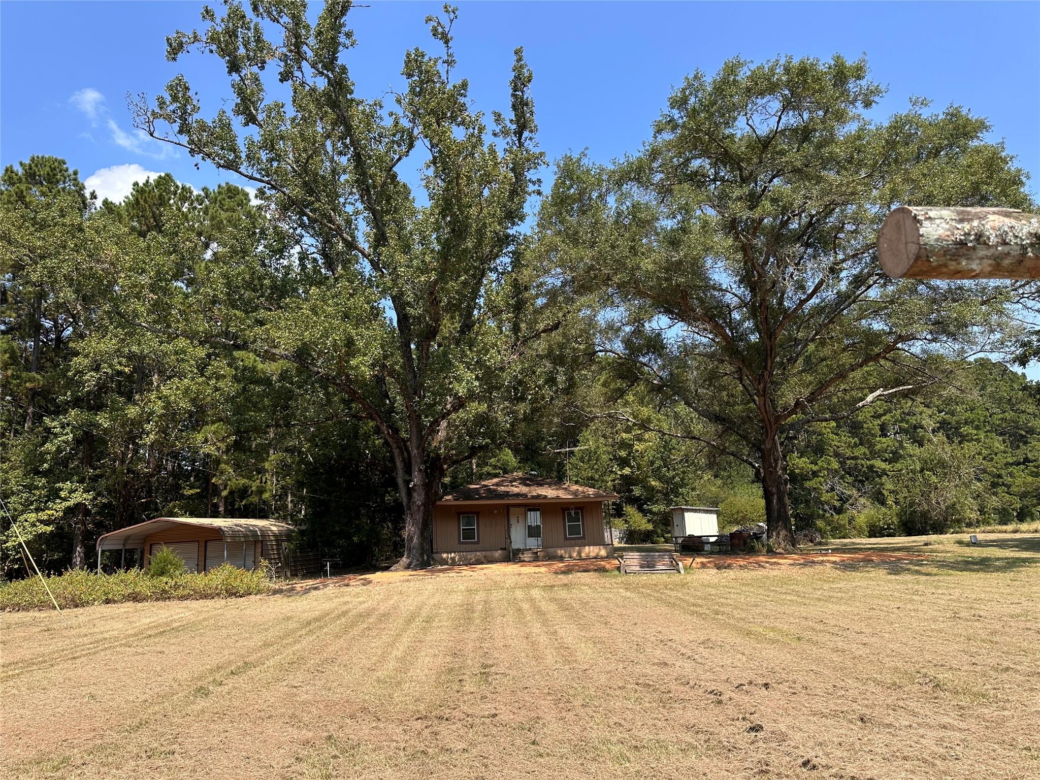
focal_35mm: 24
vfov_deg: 56.8
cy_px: 390
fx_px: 721
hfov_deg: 71.6
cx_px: 520
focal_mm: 6.86
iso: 80
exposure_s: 1/2155
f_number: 1.78
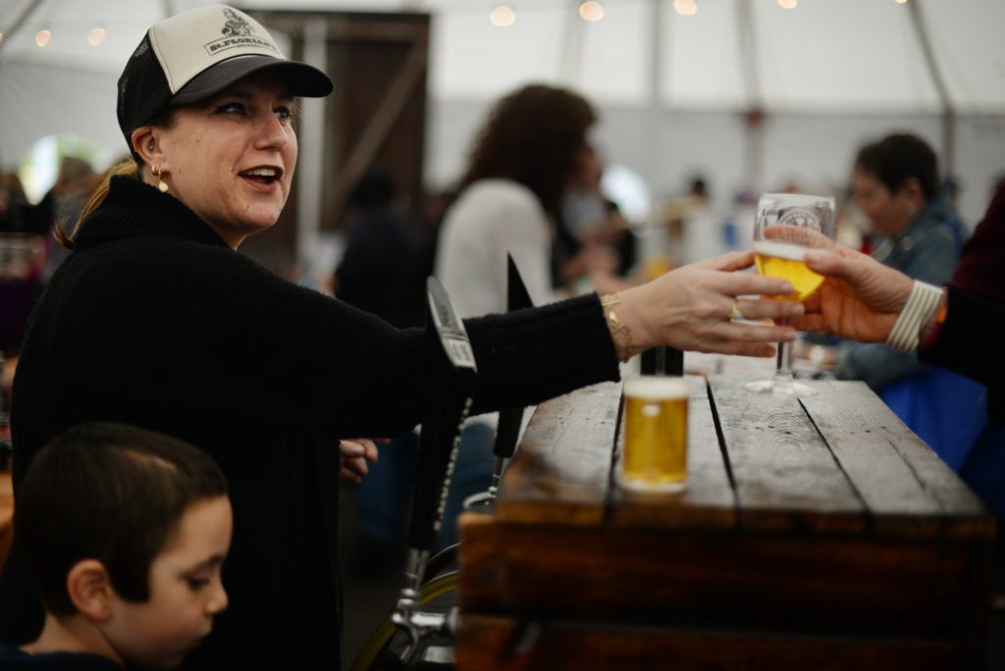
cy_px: 336
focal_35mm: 50
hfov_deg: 39.6
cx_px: 502
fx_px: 1397
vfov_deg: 27.0
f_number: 1.4
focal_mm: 50
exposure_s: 1/4000
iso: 400
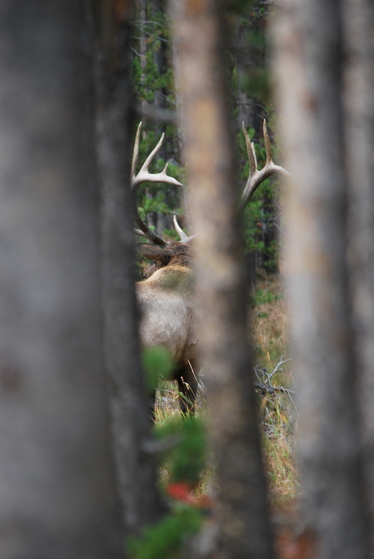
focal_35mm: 300
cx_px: 187
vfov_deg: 6.9
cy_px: 280
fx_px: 4660
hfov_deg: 4.6
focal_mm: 200
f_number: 5.6
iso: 400
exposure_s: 1/25
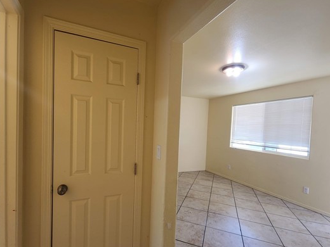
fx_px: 153
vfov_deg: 77.9
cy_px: 135
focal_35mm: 16
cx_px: 154
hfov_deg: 94.4
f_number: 2.2
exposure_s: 1/60
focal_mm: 2.2
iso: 200
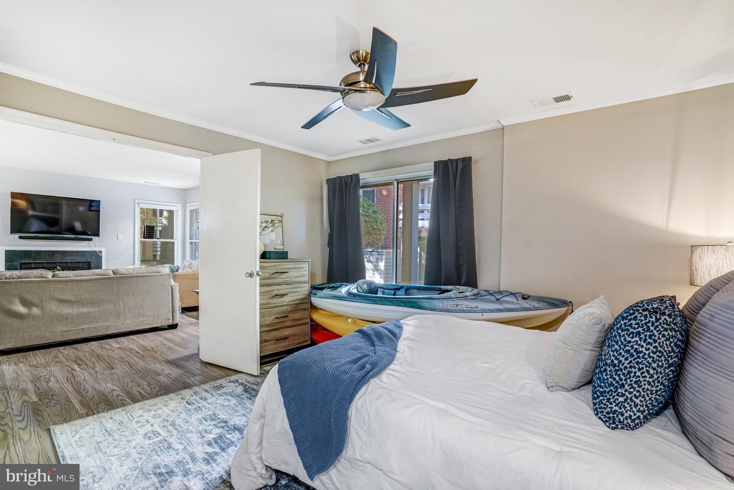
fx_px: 326
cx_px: 367
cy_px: 245
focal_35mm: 16
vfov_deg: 73.7
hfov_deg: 96.7
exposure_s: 1/15
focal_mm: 16
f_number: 8
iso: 1250
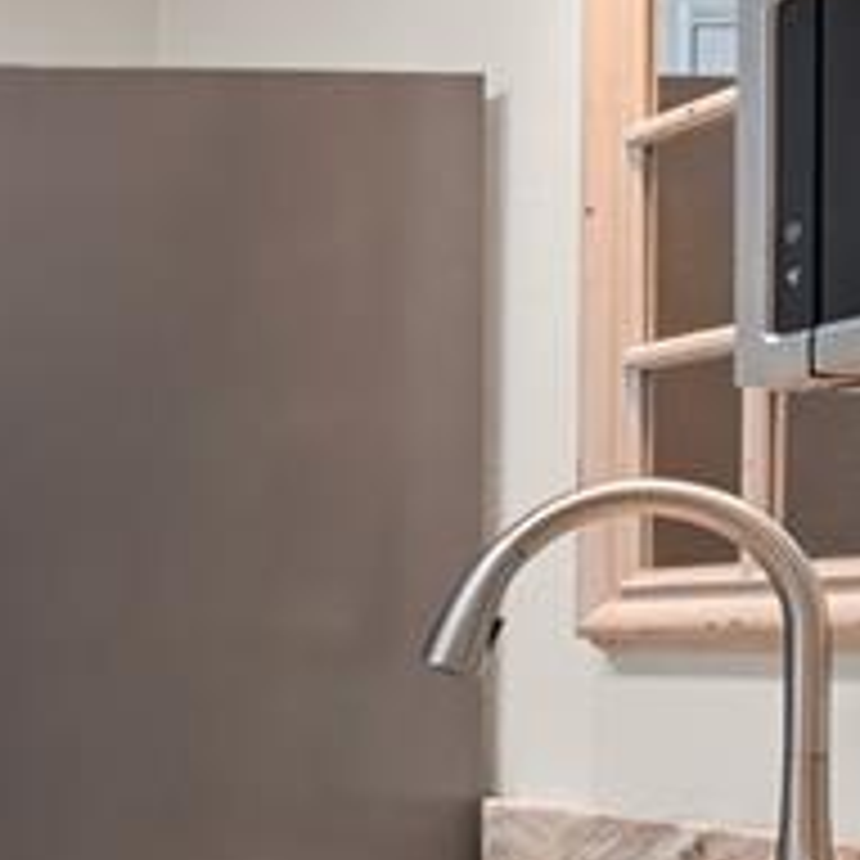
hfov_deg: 18.6
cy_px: 698
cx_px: -675
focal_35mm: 73
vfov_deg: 23.3
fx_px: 2052
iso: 200
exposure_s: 1
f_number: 9
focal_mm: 16
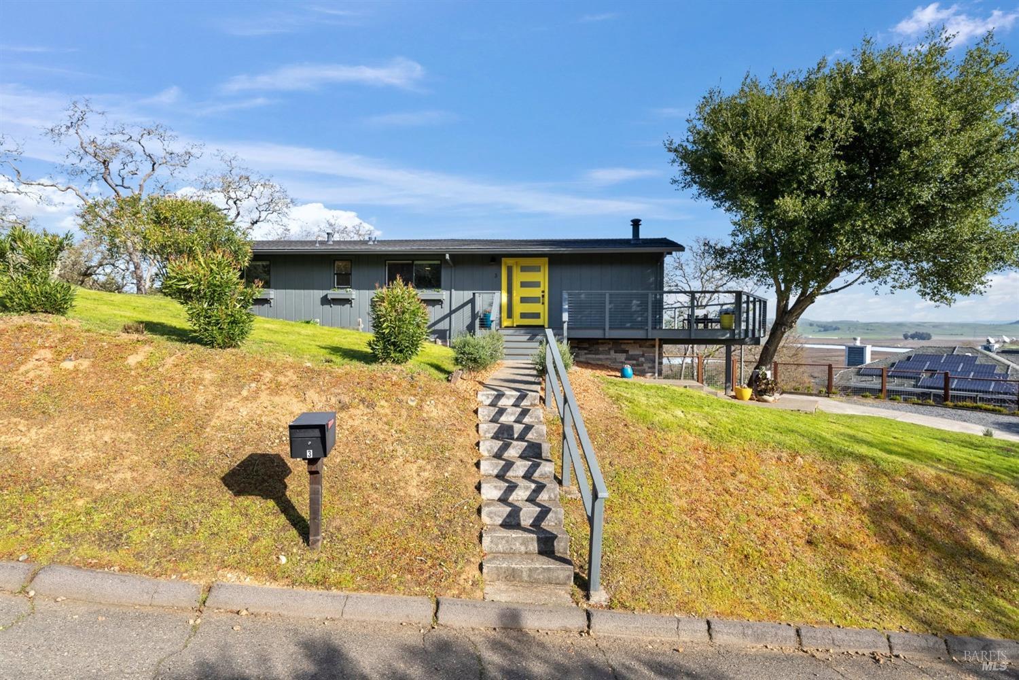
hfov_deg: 90.0
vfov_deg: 67.4
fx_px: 509
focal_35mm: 18
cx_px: 510
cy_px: 340
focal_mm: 18
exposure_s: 1/200
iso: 640
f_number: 8
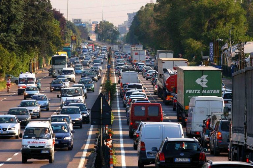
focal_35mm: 300
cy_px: 84
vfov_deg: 4.6
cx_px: 126
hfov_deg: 6.9
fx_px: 2107
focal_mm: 200
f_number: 8
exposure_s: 1/250
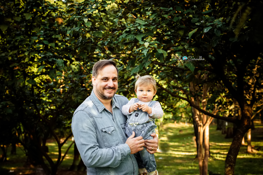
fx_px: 585
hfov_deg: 25.4
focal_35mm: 80
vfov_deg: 17.1
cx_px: 132
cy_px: 88
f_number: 8
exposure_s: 1/200
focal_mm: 80
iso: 2000
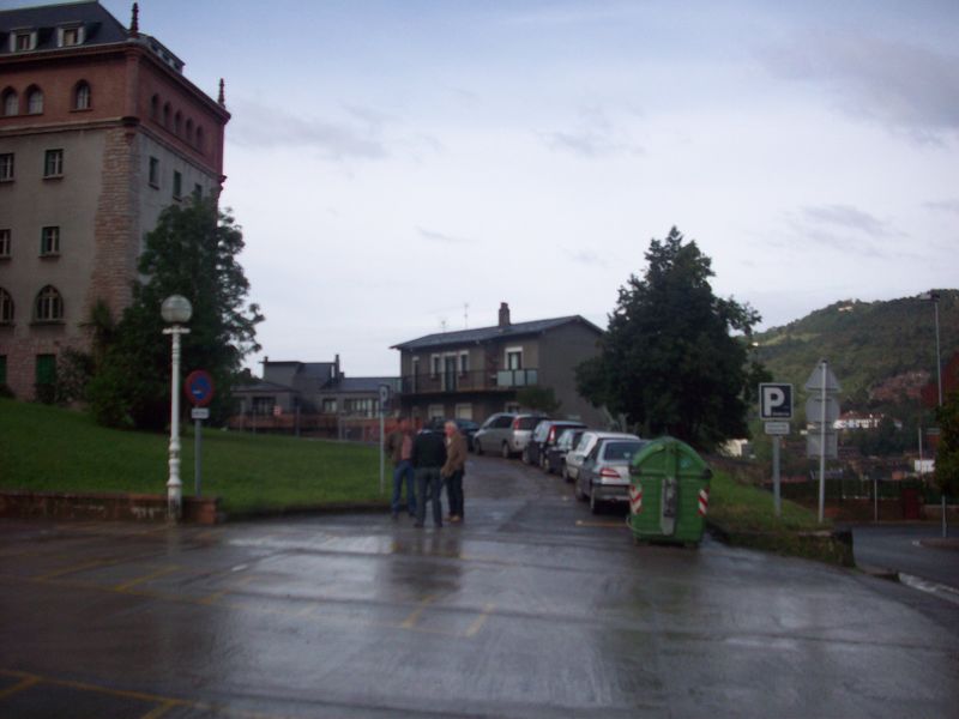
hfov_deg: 50.1
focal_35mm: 37
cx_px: 480
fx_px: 1025
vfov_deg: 38.7
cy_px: 360
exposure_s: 1/320
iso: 80
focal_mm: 6.2
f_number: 5.6
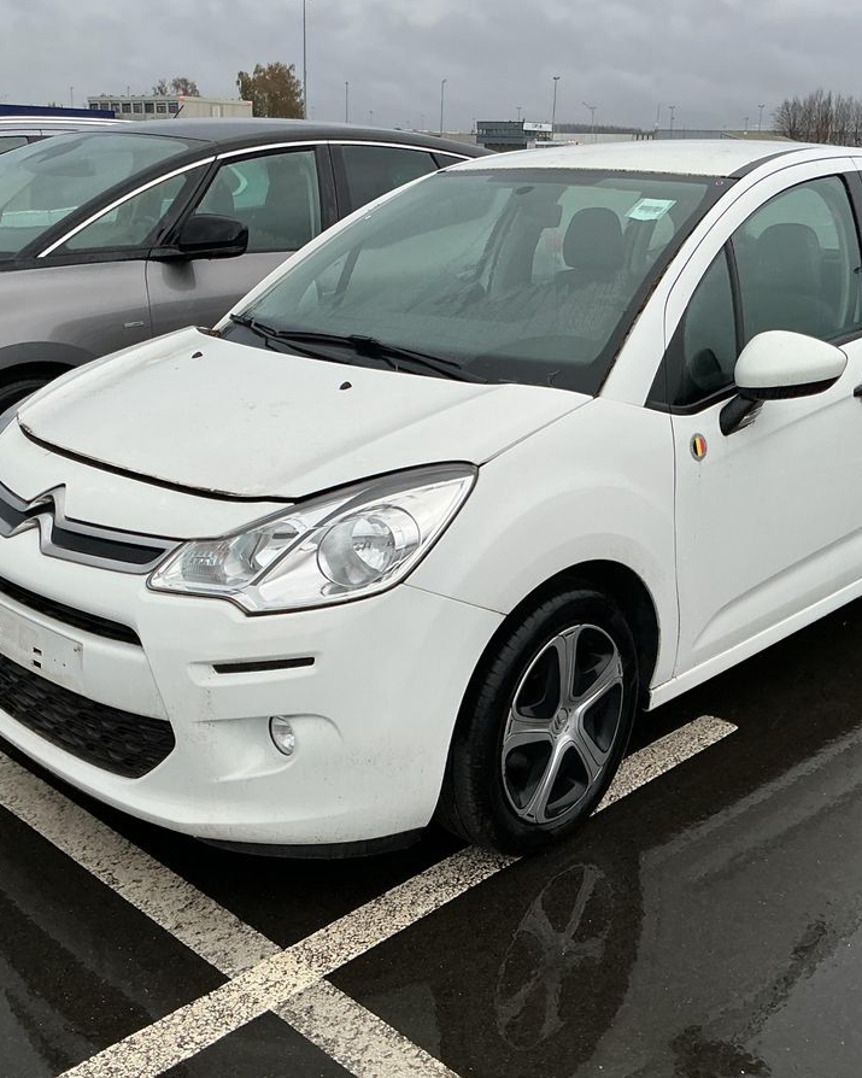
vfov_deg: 47.9
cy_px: 537
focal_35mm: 38
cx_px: 450
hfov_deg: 39.1
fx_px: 1212
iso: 25
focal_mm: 3
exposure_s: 1/370
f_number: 1.8
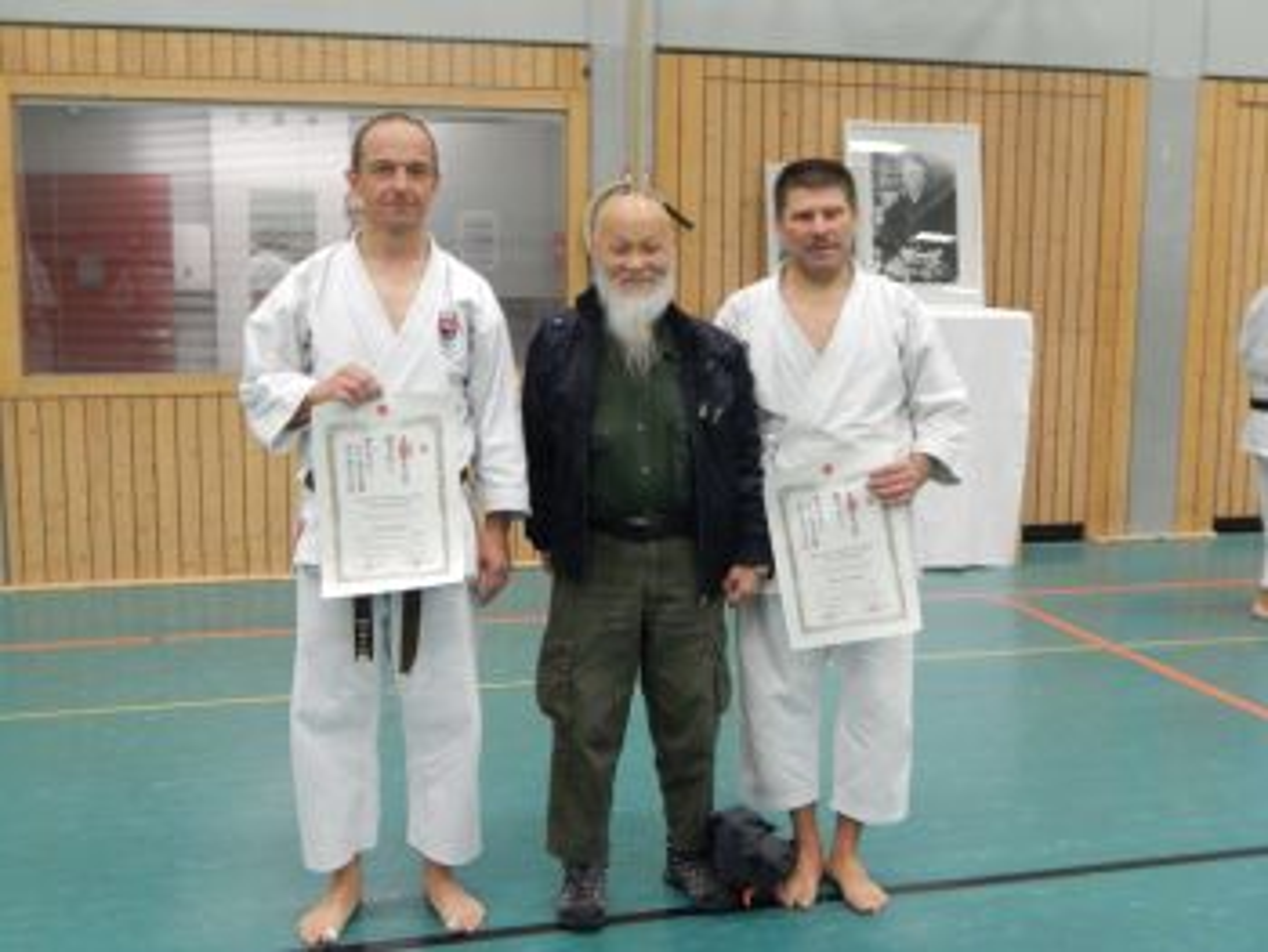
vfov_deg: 33.6
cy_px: 476
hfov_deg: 43.8
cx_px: 634
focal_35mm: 43
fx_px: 1576
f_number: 3.6
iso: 200
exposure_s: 1/15
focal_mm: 7.7
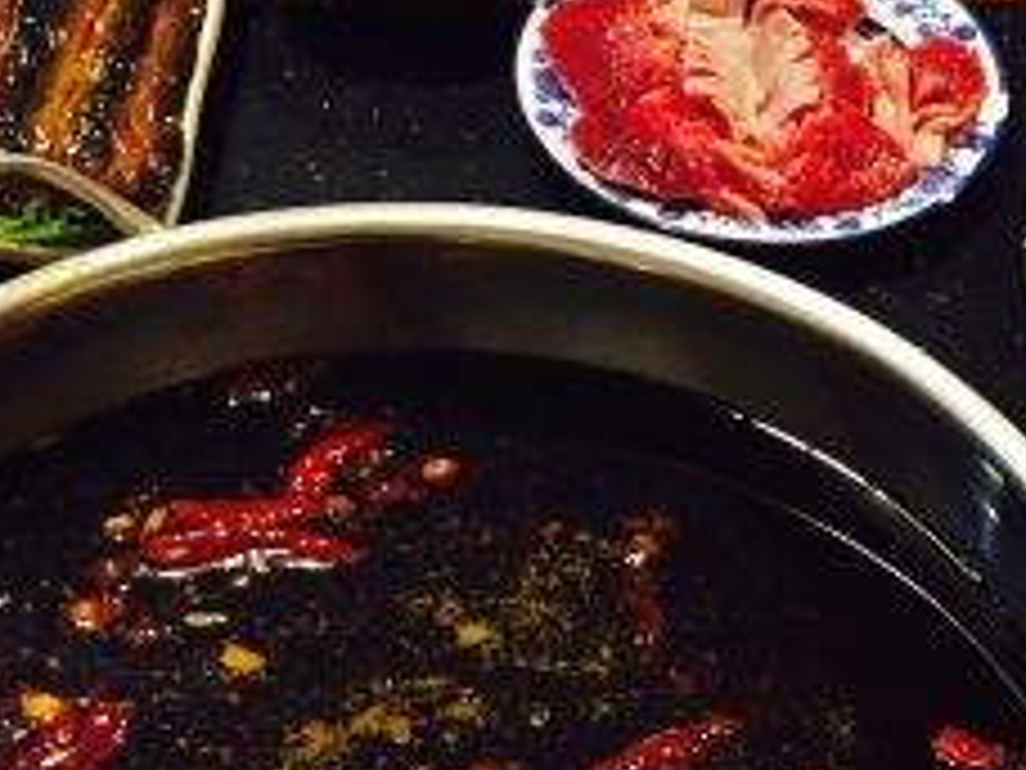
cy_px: 930
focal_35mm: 89
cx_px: 1206
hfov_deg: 20.7
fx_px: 2638
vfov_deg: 15.9
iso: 250
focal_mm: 4.15
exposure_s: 1/33
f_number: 2.2
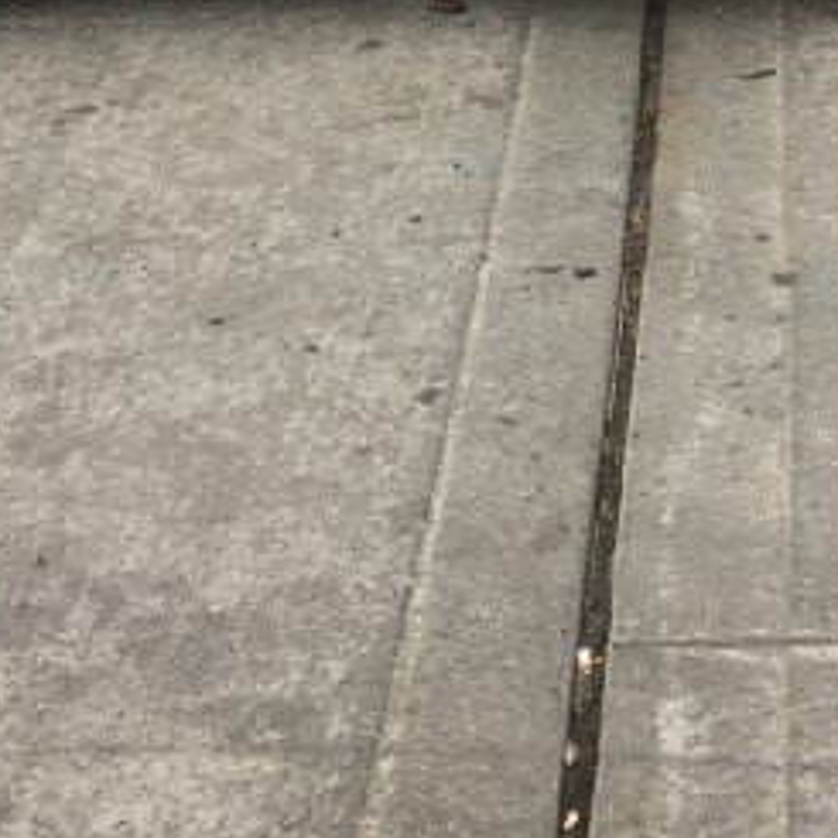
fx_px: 2931
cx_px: 667
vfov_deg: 15.2
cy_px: -356
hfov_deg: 16.2
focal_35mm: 107
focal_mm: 4.15
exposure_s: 1/801
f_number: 2.2
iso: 25
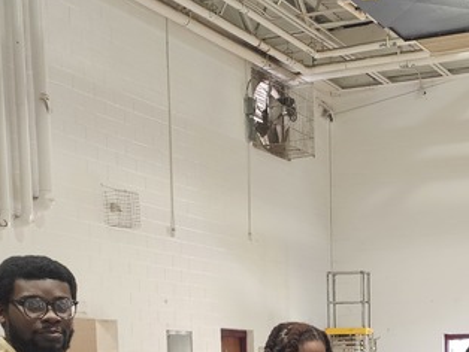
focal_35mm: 75
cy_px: 459
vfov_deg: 18.3
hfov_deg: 25.5
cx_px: 373
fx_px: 1017
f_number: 1.7
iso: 320
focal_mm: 6.3
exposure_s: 1/120
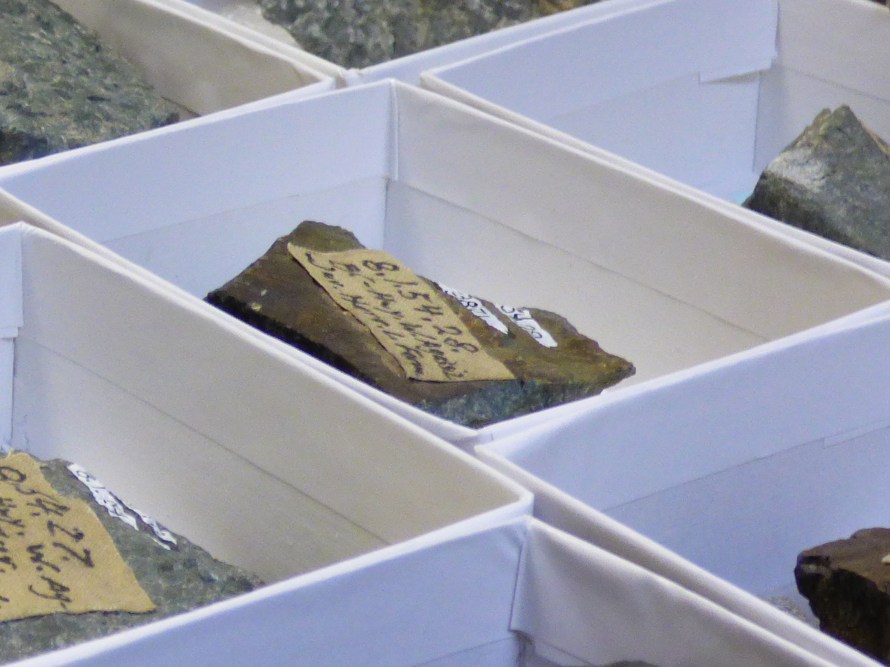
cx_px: -41
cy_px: 188
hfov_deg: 14.5
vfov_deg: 11.1
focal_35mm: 133
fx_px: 3419
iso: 400
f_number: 3.9
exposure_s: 1/25
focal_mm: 9.51
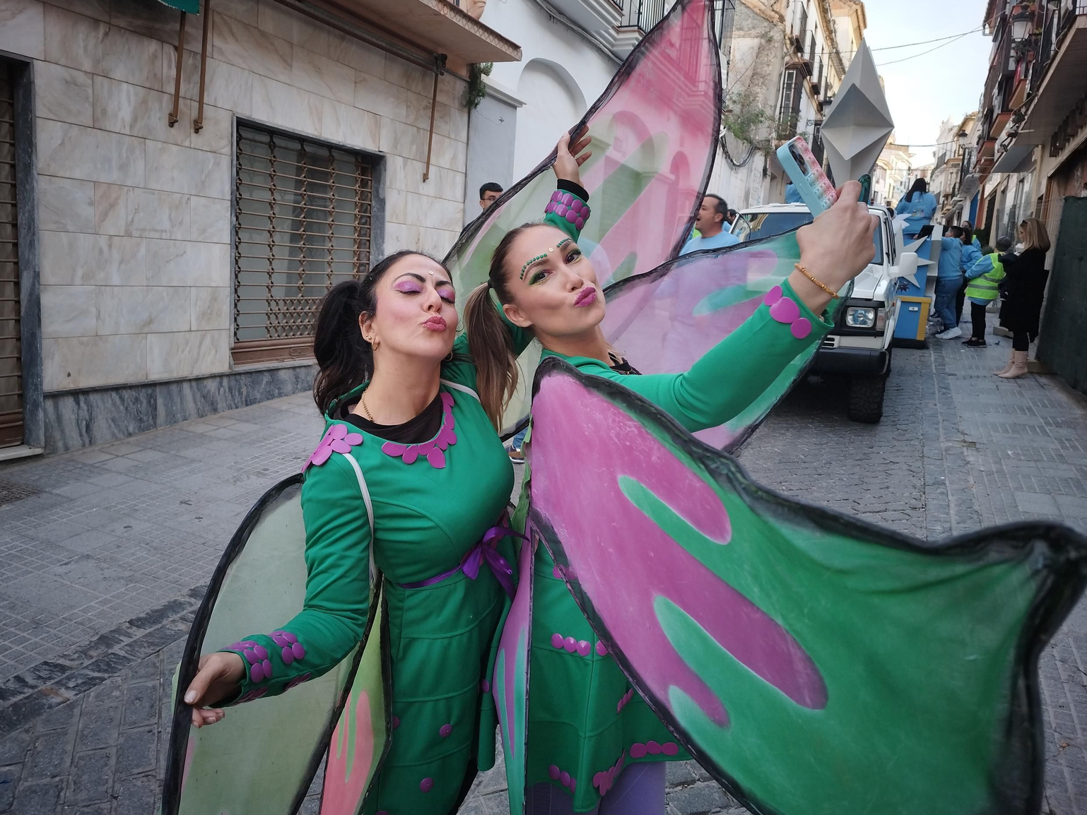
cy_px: 393
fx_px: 817
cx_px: 525
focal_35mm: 26
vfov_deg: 53.1
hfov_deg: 67.3
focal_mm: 5.95
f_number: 1.89
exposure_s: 1/50
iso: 120
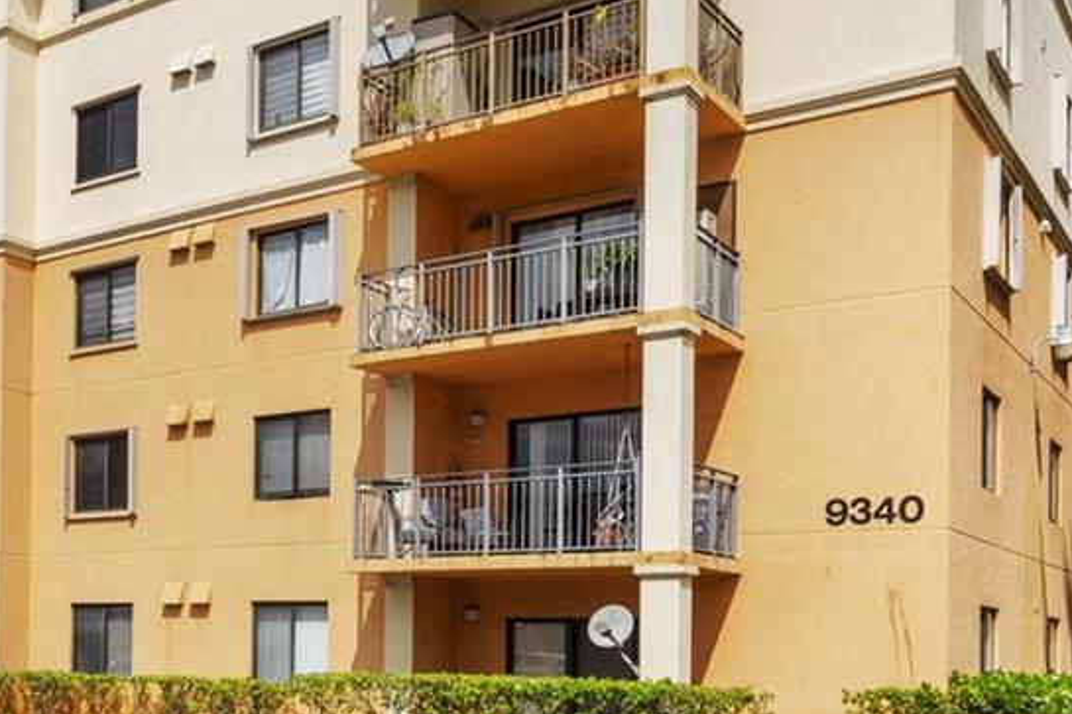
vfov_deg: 27.8
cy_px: 608
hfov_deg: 38.0
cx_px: 39
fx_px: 1399
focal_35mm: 47
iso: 250
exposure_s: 1/80
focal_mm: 16
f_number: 13
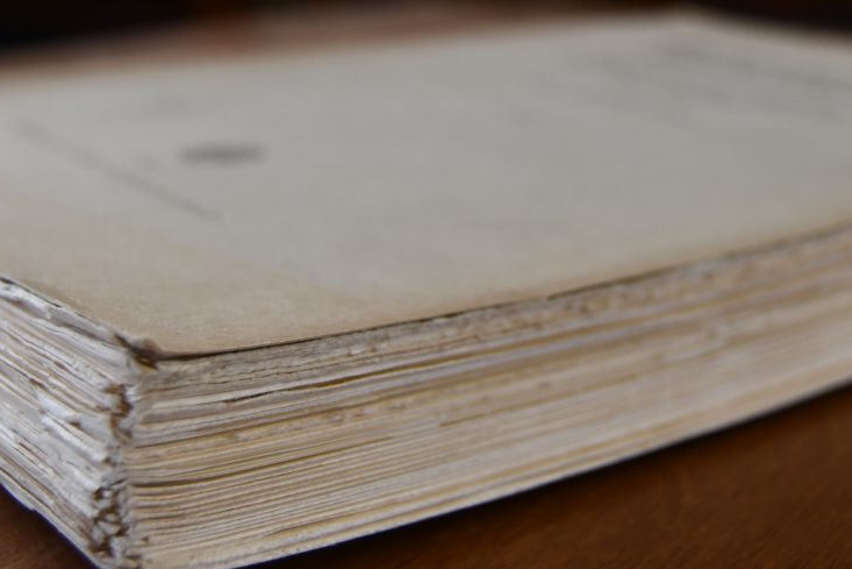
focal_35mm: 63
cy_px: 189
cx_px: 508
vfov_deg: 21.5
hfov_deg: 31.8
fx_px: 1491
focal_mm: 22
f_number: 4
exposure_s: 1/250
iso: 400
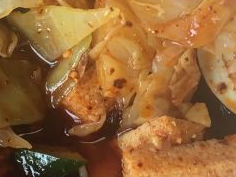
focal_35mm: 86
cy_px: 28
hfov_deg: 22.1
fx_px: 586
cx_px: 11
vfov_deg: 17.0
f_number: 2.2
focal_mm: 4.15
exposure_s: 1/33
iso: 32
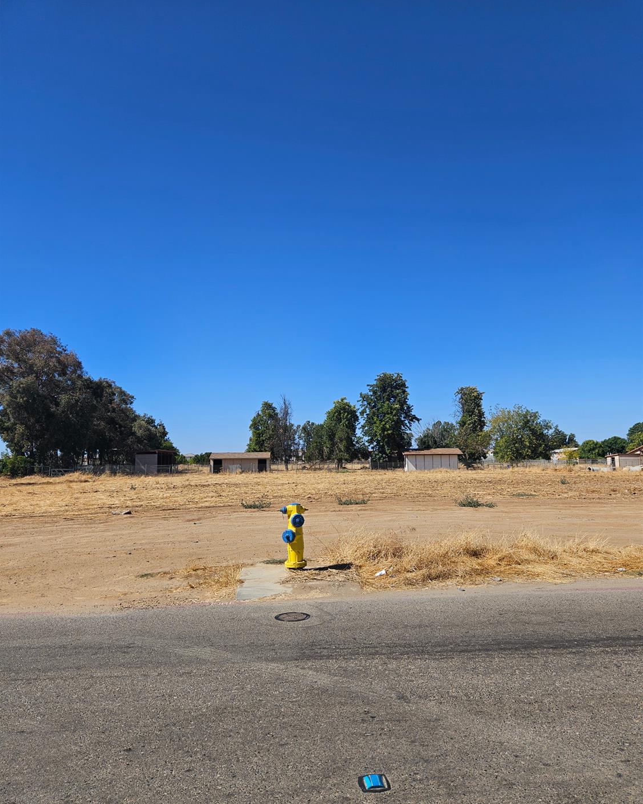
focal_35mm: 24
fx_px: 571
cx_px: 321
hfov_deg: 58.8
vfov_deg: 70.3
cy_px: 409
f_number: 1.8
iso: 25
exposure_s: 1/2701
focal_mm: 5.4
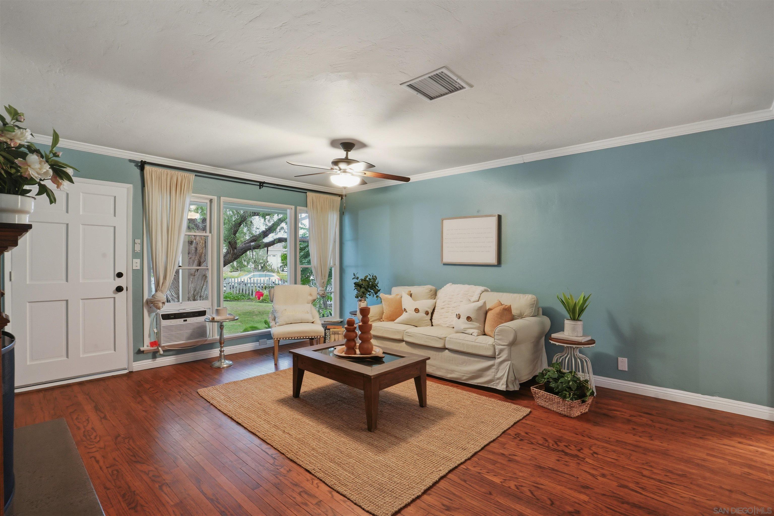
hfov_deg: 96.7
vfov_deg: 73.7
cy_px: 258
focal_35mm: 16
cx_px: 387
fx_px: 344
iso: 640
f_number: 11
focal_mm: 16
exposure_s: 1/10
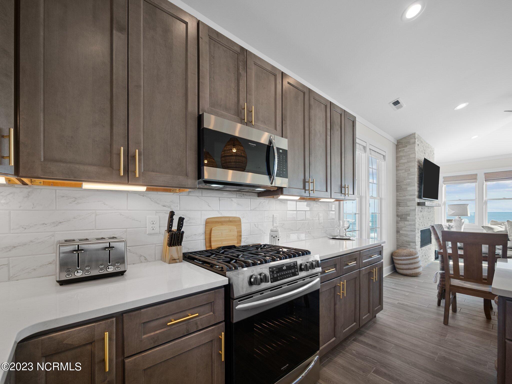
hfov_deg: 102.1
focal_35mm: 14
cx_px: 256
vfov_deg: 85.7
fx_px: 207
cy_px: 192
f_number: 4
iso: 400
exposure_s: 1/50
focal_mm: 7
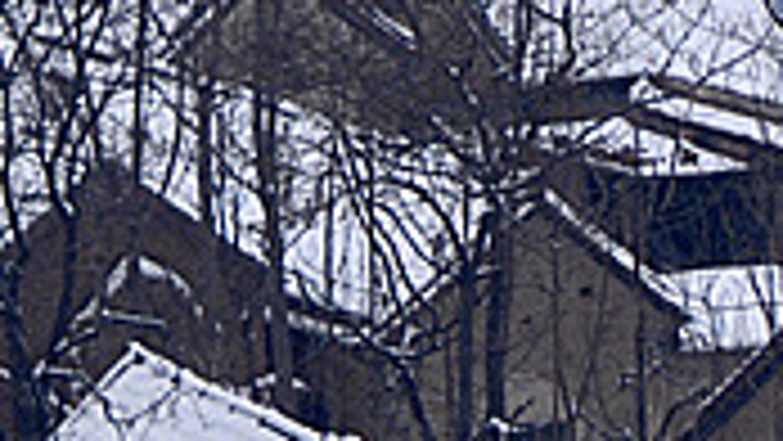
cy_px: -290
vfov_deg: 1.5
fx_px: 16781
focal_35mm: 808
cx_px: -297
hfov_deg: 2.7
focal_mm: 112
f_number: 9
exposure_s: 1/640
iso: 320
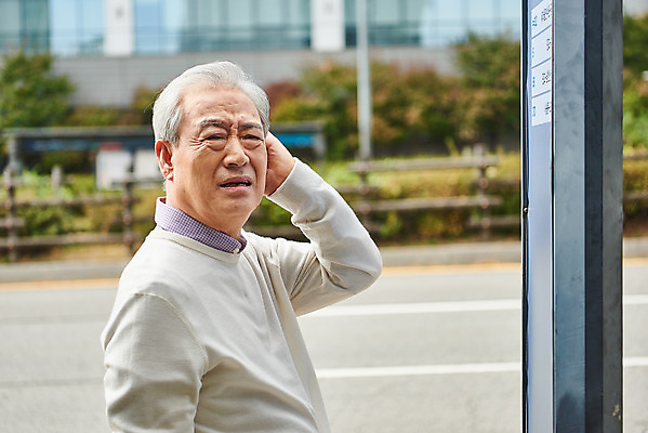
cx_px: 324
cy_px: 216
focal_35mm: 70
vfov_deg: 19.5
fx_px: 1261
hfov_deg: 28.8
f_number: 2.8
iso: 320
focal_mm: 70
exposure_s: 1/1000
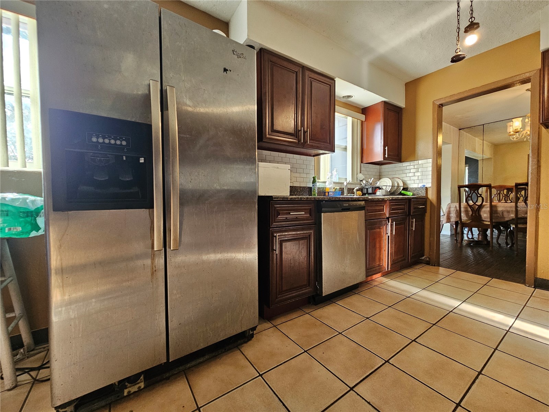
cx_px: 274
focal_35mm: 13
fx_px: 206
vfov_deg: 89.9
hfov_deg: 106.2
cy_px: 206
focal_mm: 2.2
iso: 320
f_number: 2.2
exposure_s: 1/60
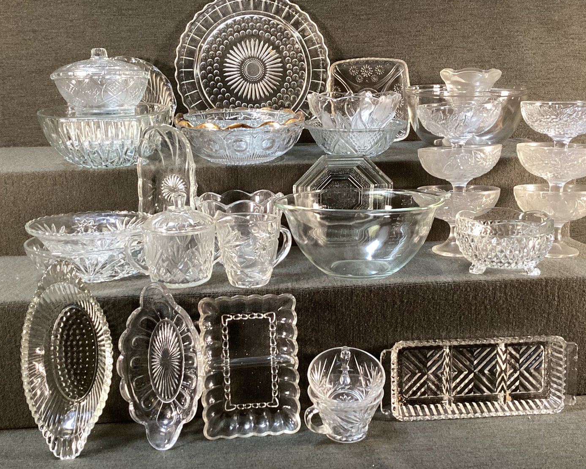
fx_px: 572
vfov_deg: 44.6
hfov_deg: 54.2
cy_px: 230
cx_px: 306
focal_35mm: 33
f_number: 2.4
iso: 100
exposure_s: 1/50
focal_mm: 3.3
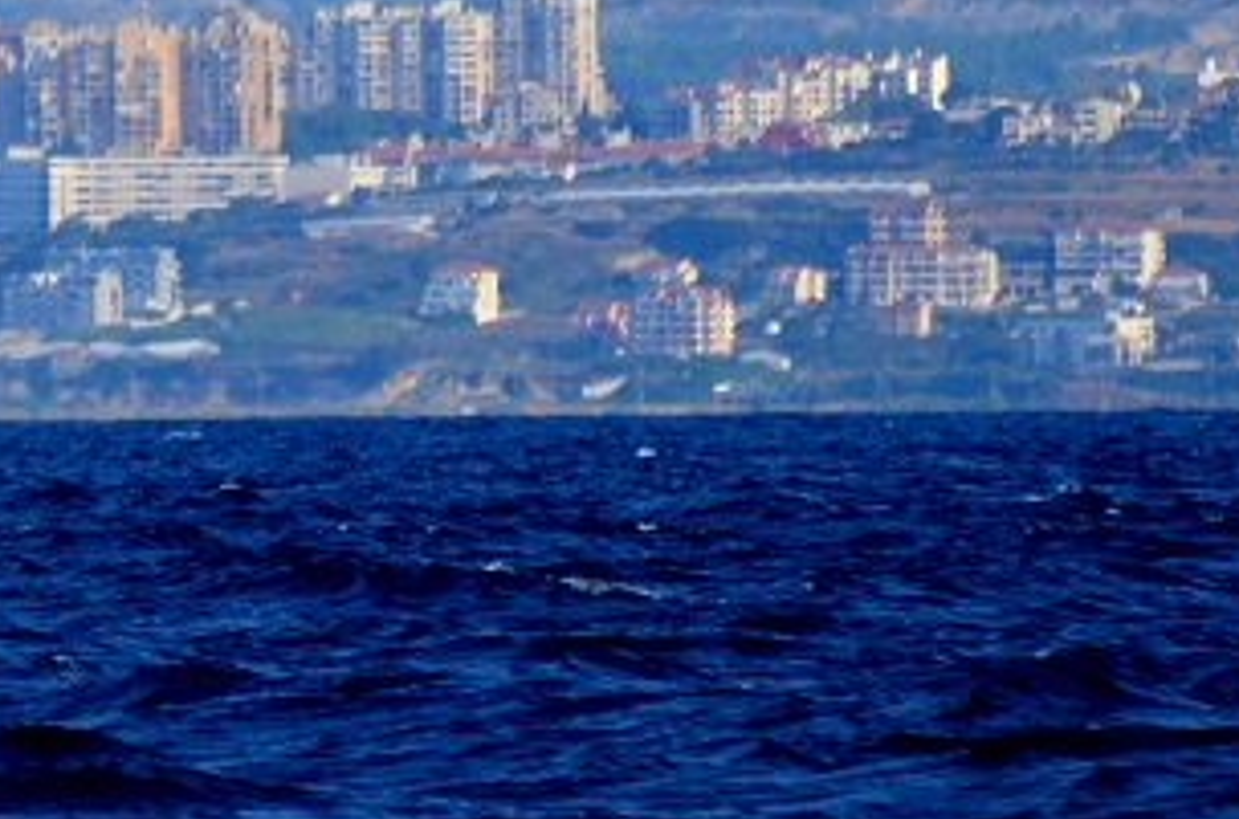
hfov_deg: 1.4
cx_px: -385
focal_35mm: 1479
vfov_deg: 0.9
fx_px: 50770
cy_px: -369
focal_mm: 300
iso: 400
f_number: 5.6
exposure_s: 1/1600
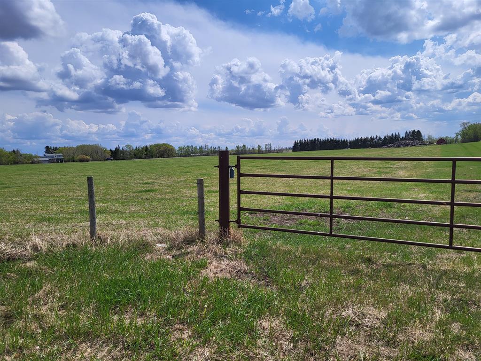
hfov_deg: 67.3
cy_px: 180
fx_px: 361
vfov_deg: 53.1
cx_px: 240
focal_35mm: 26
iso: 40
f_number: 1.8
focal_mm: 5.4
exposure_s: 1/6493
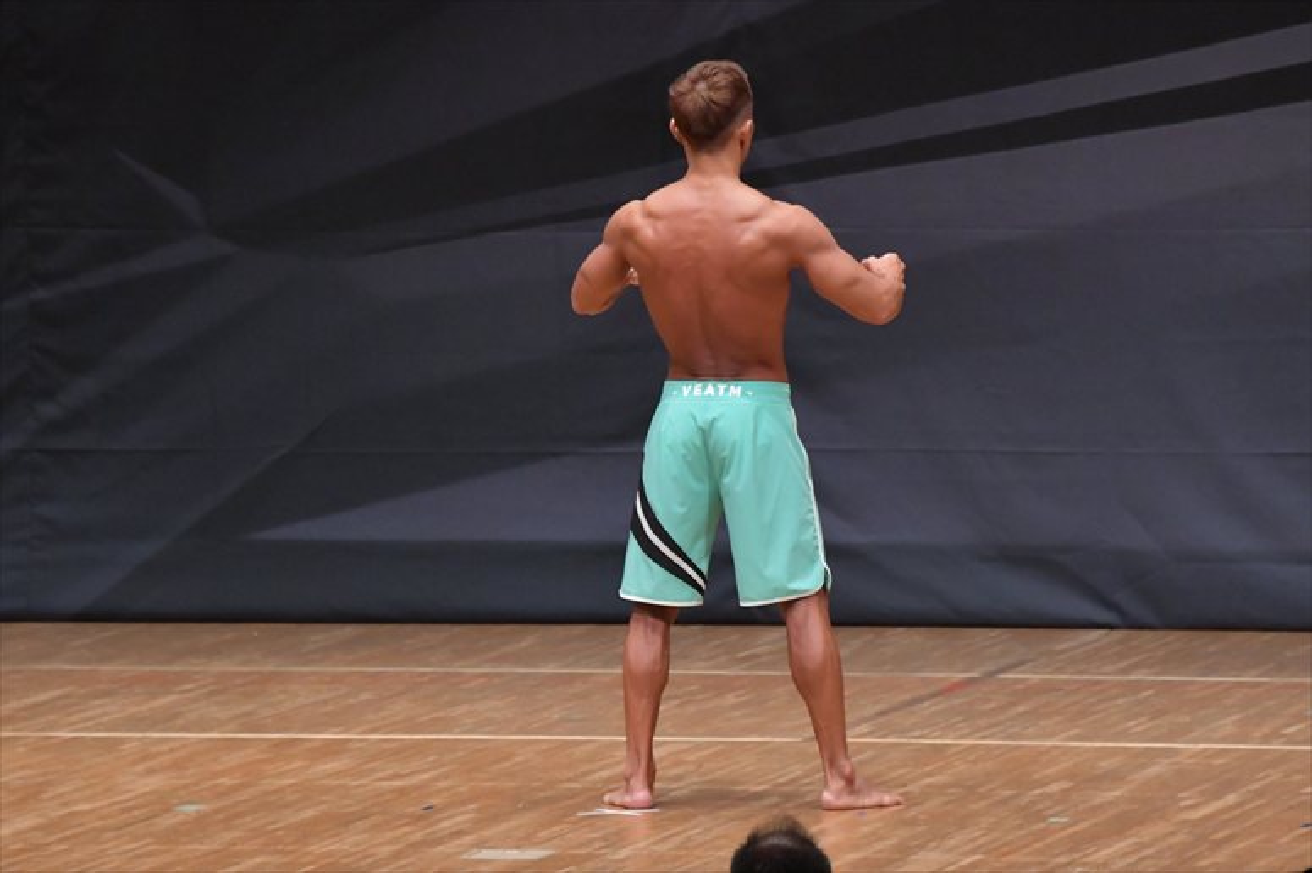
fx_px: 10928
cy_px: 436
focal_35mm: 300
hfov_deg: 6.9
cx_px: 656
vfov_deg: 4.6
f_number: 5.6
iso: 6400
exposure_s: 1/400
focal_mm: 200
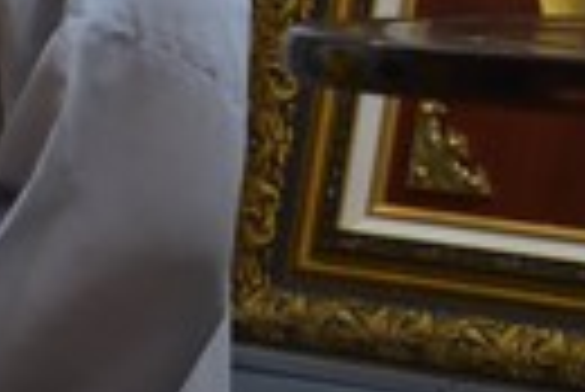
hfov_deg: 6.1
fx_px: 5303
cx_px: -698
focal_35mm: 326
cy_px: -113
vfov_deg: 4.2
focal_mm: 65
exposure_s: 1/125
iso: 2200
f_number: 4
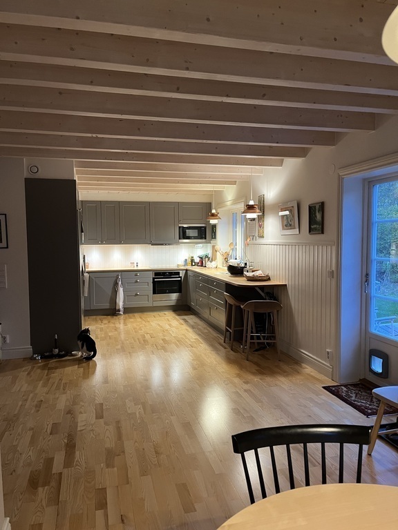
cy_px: 265
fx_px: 399
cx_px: 199
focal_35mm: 26
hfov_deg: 53.1
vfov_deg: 67.3
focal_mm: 5.1
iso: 250
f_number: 1.6
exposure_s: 1/50
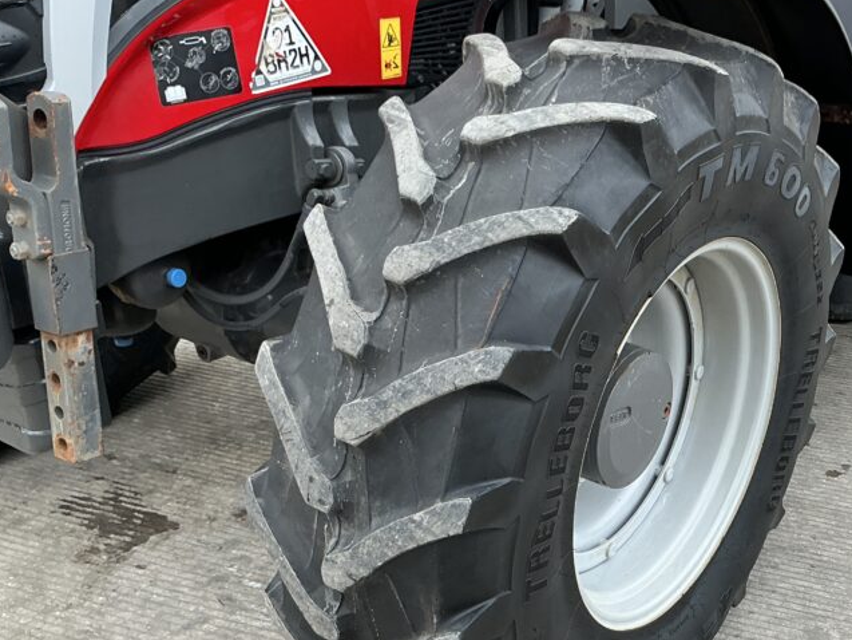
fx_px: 1108
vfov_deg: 31.9
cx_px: 611
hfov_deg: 41.1
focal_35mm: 45
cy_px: 438
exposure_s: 1/122
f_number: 1.8
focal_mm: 3
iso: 32
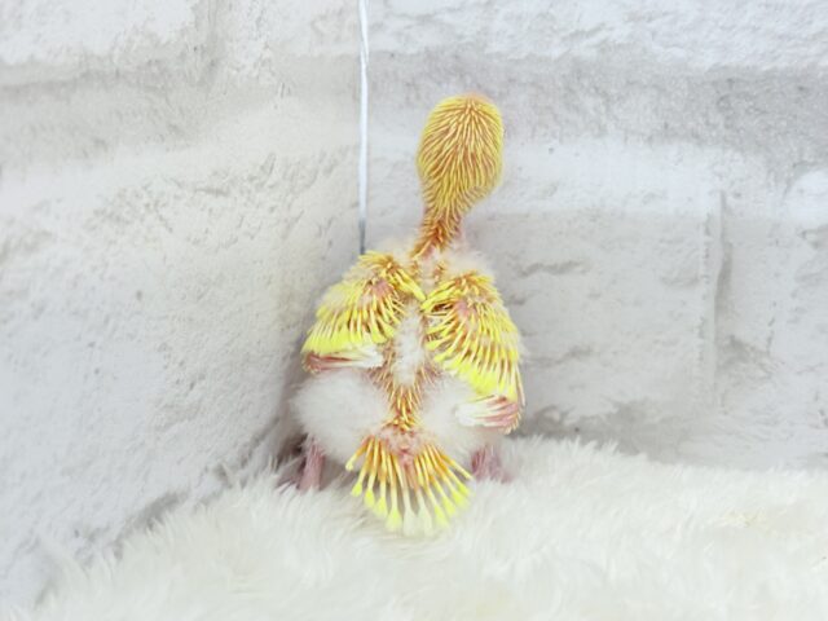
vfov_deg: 28.0
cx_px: 414
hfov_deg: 36.8
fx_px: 1244
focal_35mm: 52
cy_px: 310
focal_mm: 5.96
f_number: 1.6
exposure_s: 1/100
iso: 64
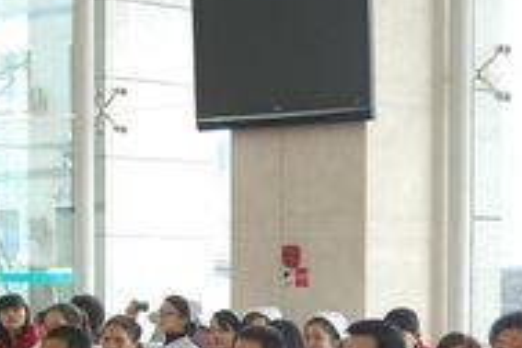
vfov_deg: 11.4
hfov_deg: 17.2
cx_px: 254
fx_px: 1725
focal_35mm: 119
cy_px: 370
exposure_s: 1/15
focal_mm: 30
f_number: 4.2
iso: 800
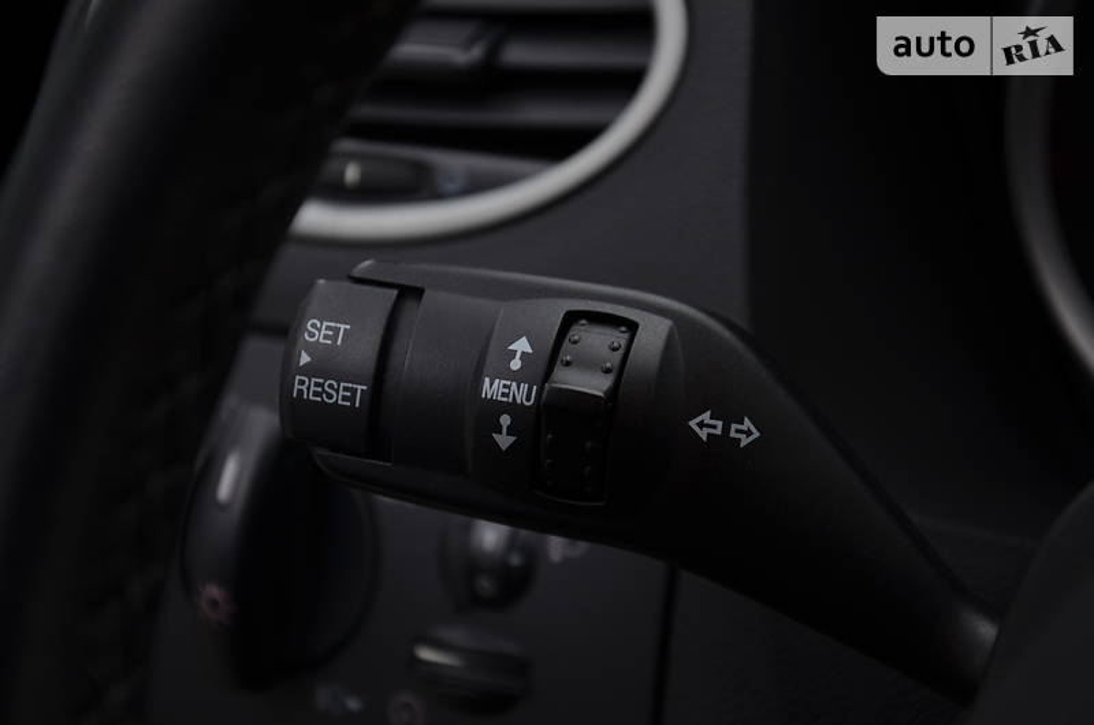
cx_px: 547
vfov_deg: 11.4
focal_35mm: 120
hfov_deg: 17.1
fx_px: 3639
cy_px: 362
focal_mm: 80
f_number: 5.6
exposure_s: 1/30
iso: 200
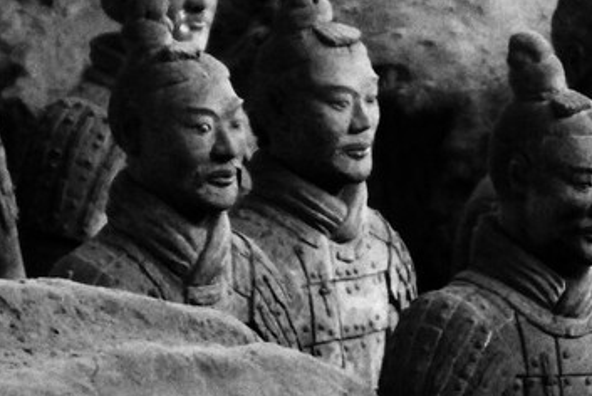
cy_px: 63
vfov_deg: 1.4
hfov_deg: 2.0
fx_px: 16787
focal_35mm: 1020
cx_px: 465
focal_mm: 200
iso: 500
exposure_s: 1/160
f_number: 2.8
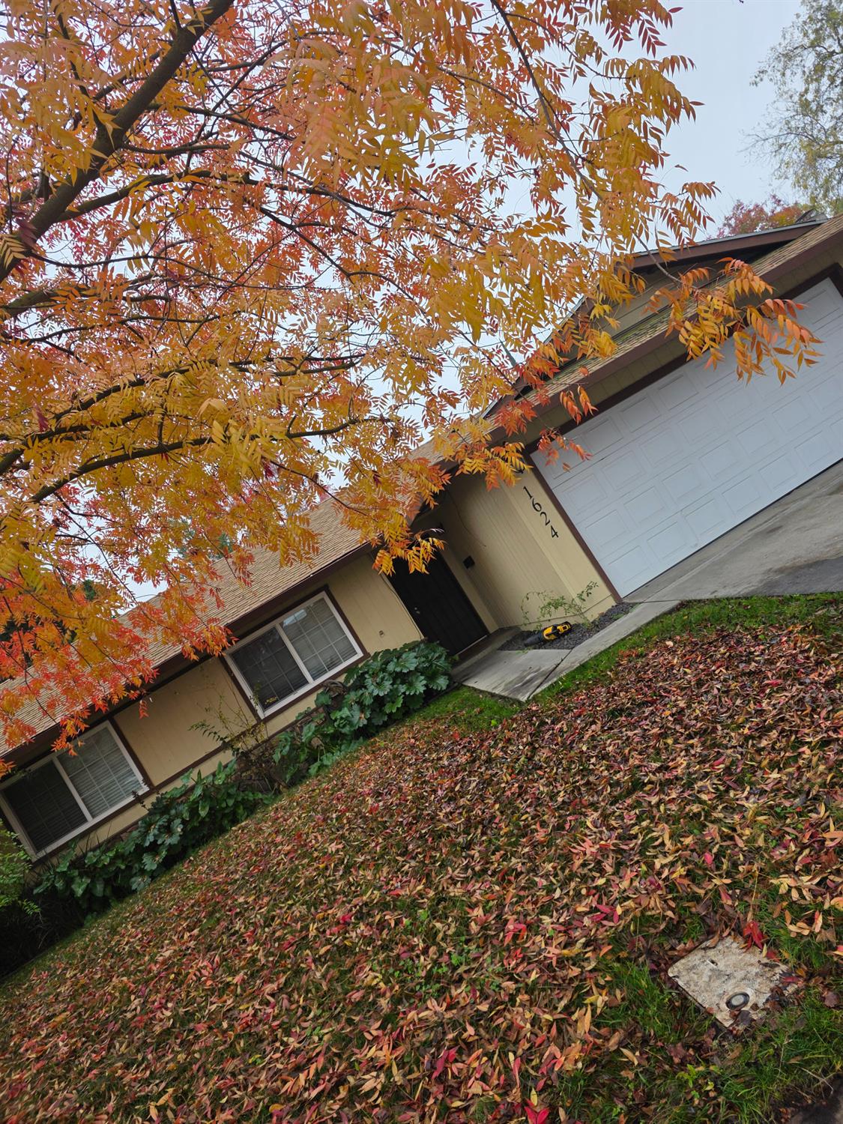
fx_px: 747
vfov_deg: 73.9
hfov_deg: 58.9
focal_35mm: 23
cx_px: 422
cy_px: 562
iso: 40
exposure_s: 1/359
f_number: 1.7
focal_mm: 6.3
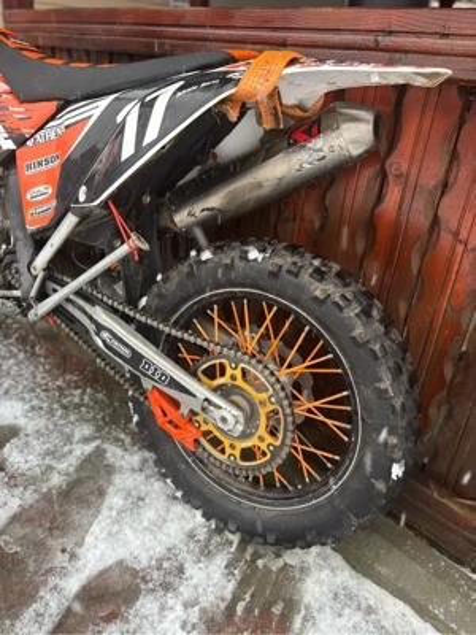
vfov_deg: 67.3
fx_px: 477
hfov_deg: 53.1
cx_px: 238
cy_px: 318
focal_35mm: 26
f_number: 1.6
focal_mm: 5.96
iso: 160
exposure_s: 1/60
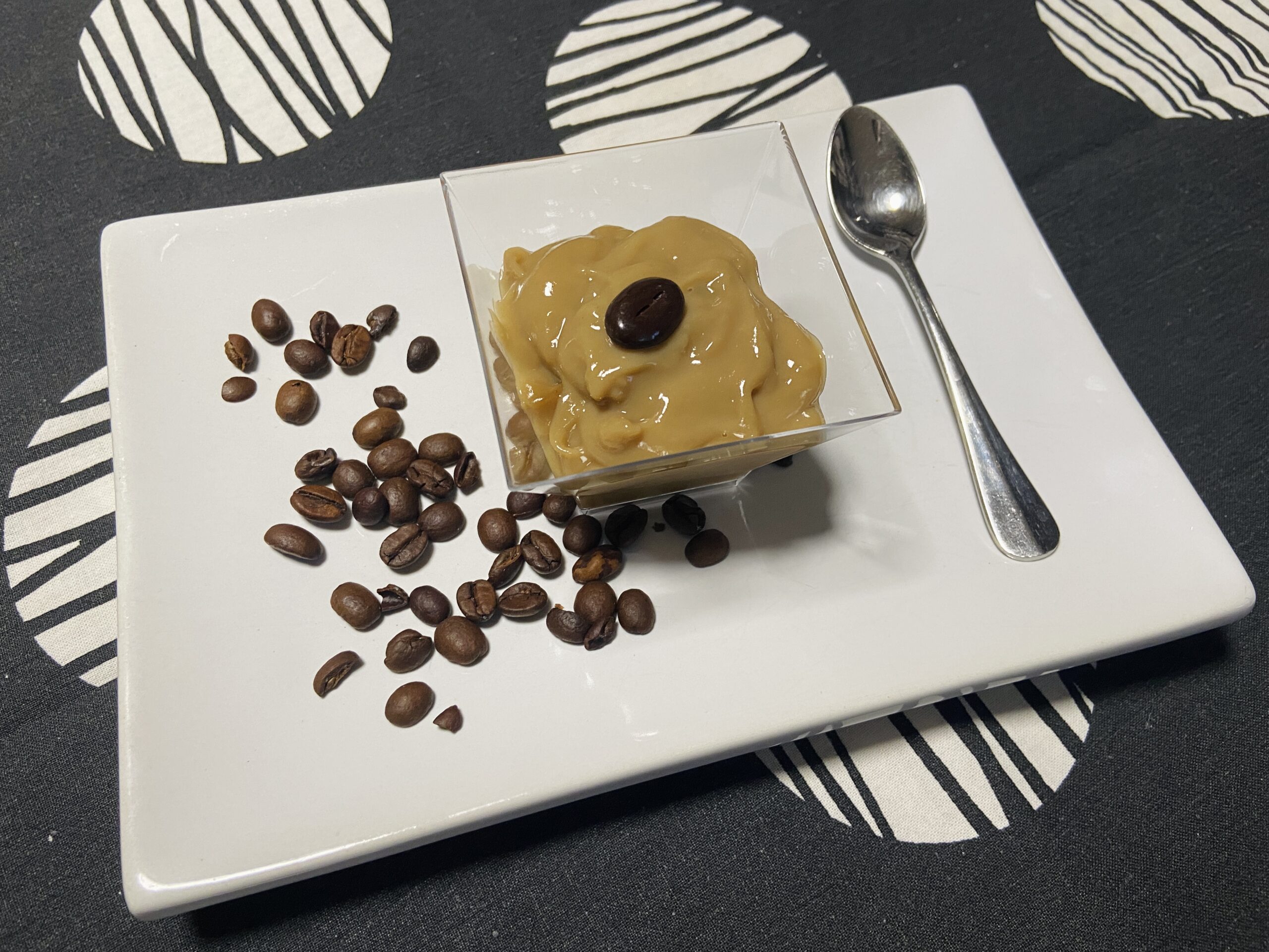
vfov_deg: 53.1
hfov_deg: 67.3
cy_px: 476
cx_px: 634
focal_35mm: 26
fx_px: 953
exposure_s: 1/50
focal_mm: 4.25
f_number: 1.8
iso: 200
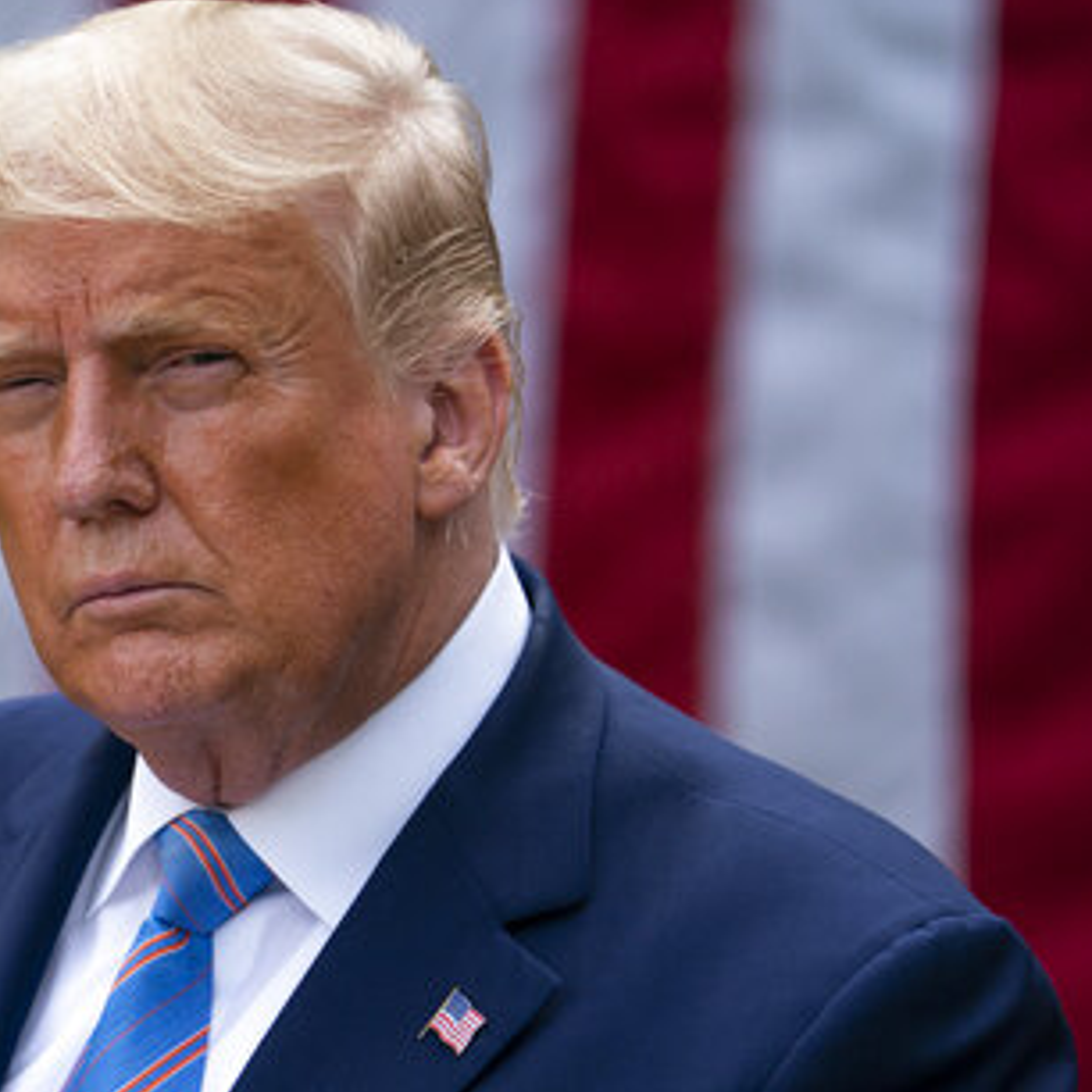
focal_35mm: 746
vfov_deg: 2.3
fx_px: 26625
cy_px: 558
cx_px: 282
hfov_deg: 2.3
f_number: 6.3
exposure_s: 1/1250
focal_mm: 524
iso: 1000
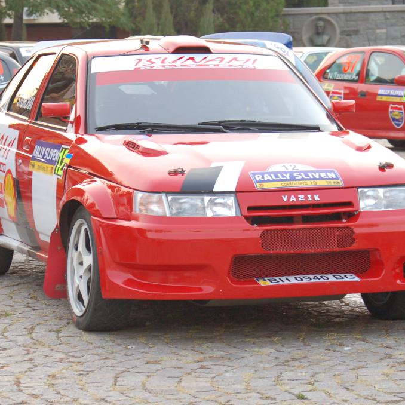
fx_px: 2038
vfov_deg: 11.3
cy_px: 202
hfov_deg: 11.3
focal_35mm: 154
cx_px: 205
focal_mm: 80
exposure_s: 1/20
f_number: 6.3
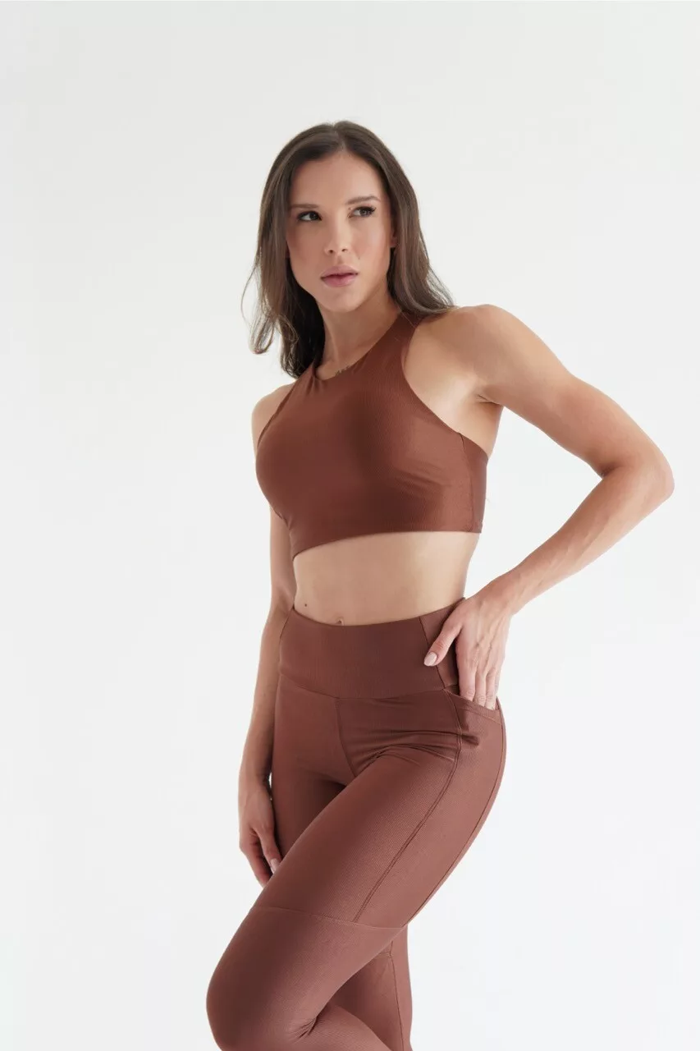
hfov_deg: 29.9
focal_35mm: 45
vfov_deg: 43.6
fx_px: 1313
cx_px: 350
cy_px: 526
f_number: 4.5
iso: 125
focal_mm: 30
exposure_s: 1/100
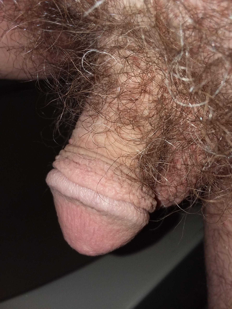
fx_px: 259
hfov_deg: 48.2
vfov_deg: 61.7
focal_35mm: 29
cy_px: 154
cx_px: 116
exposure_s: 1/364
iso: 40
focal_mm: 2.47
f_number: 1.9
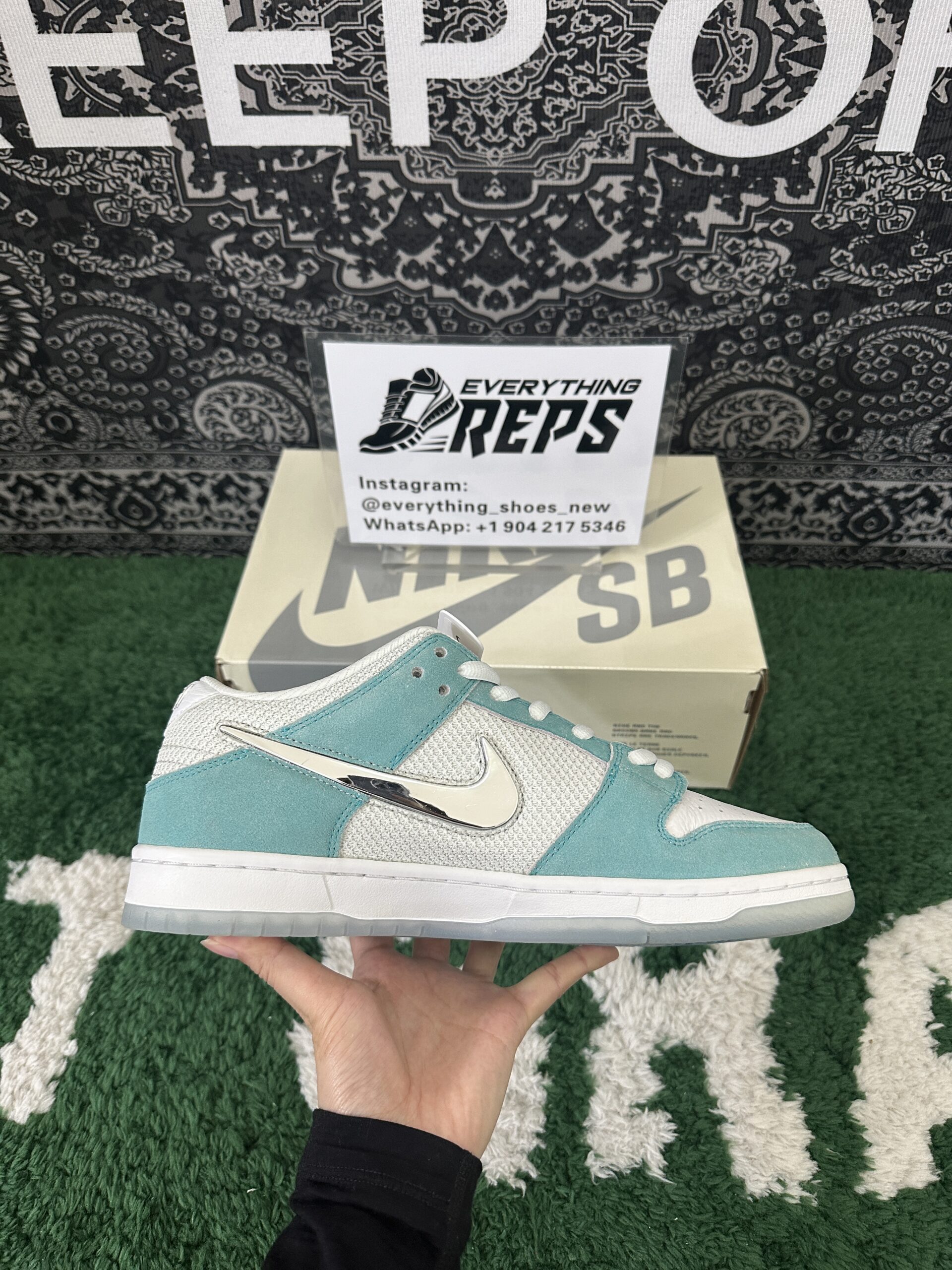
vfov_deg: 71.6
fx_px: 880
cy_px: 635
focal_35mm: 24
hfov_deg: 56.8
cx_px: 476
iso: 250
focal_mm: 6.86
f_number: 1.78
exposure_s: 1/50
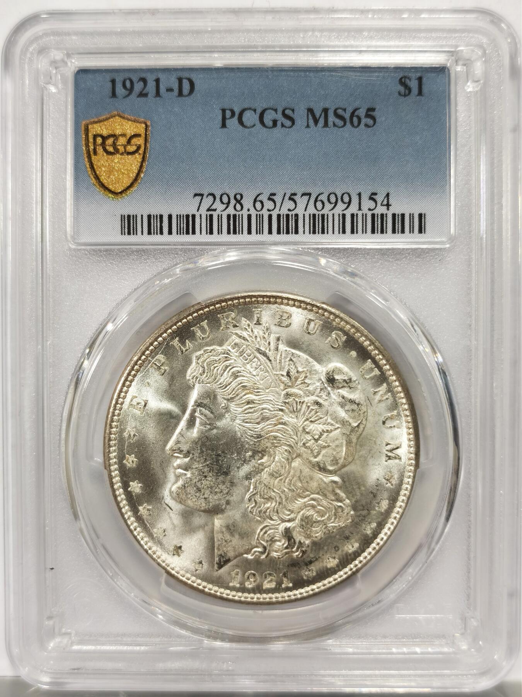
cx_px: 261
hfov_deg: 27.0
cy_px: 348
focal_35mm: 54
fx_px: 1086
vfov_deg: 35.5
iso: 100
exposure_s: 1/100
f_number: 16
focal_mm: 5.56
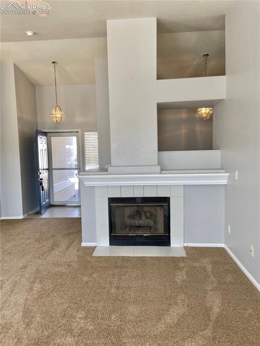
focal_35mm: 26
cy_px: 173
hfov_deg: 53.1
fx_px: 260
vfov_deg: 67.3
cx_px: 130
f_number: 1.8
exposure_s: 1/120
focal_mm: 4.25
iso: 40
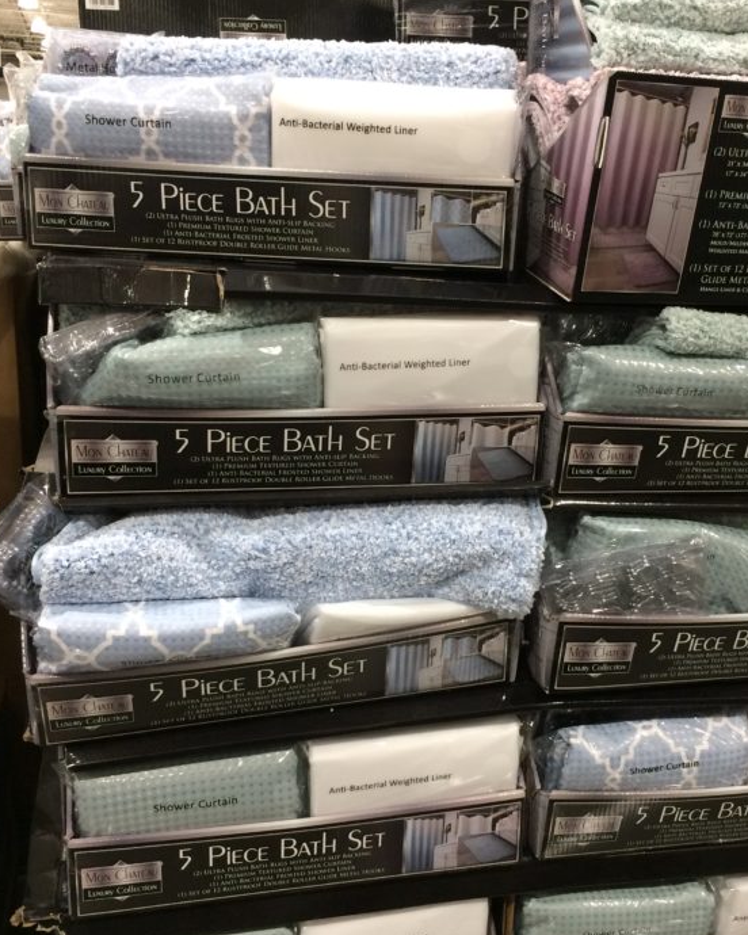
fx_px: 1162
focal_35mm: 42
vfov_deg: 43.8
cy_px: 493
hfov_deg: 35.6
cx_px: 438
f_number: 2.2
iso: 100
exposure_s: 1/30
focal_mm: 4.15
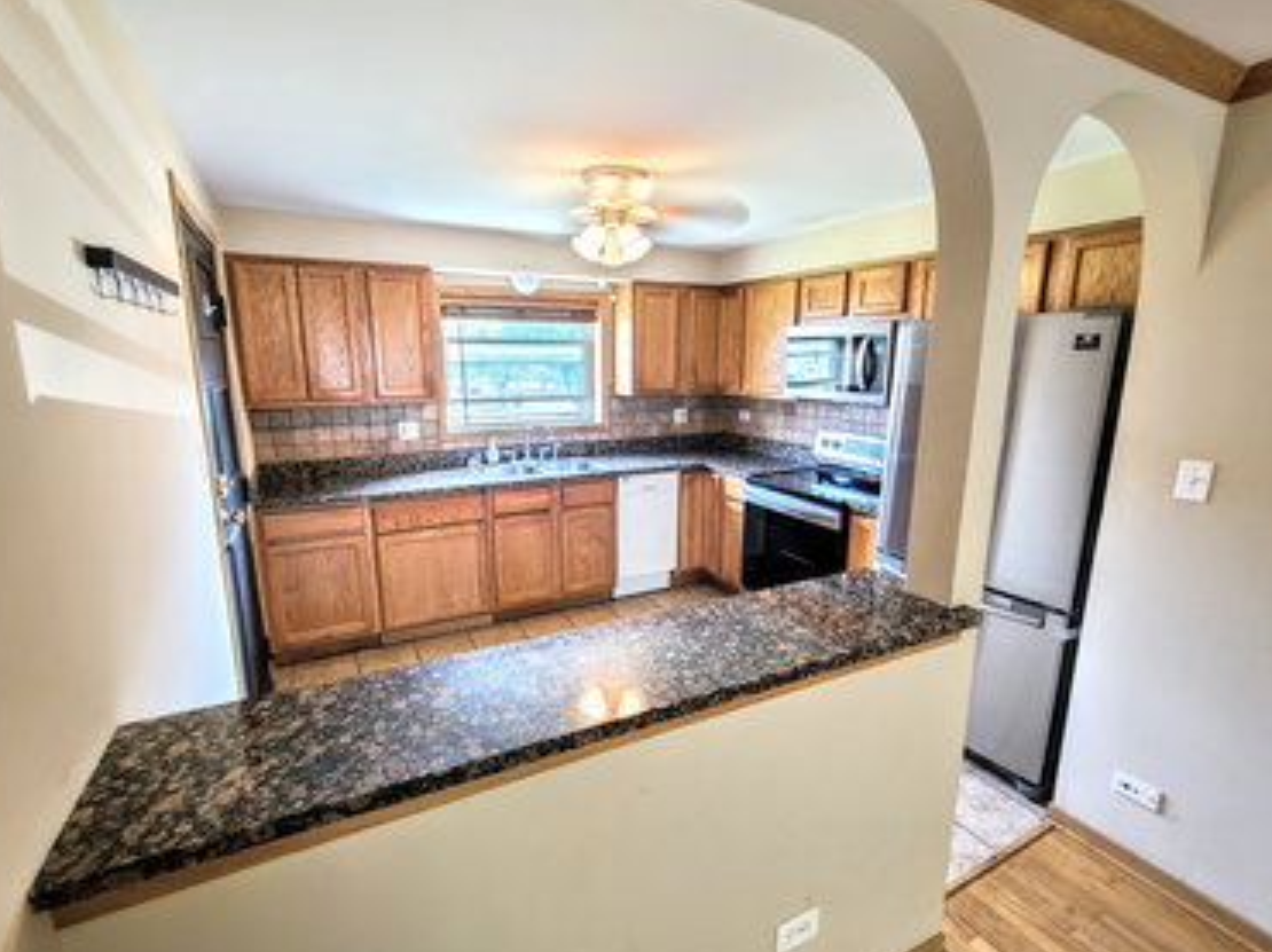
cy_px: 481
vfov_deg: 81.7
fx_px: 551
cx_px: 631
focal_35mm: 15
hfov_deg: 98.2
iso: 80
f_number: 2.2
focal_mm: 2.2
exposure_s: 1/8
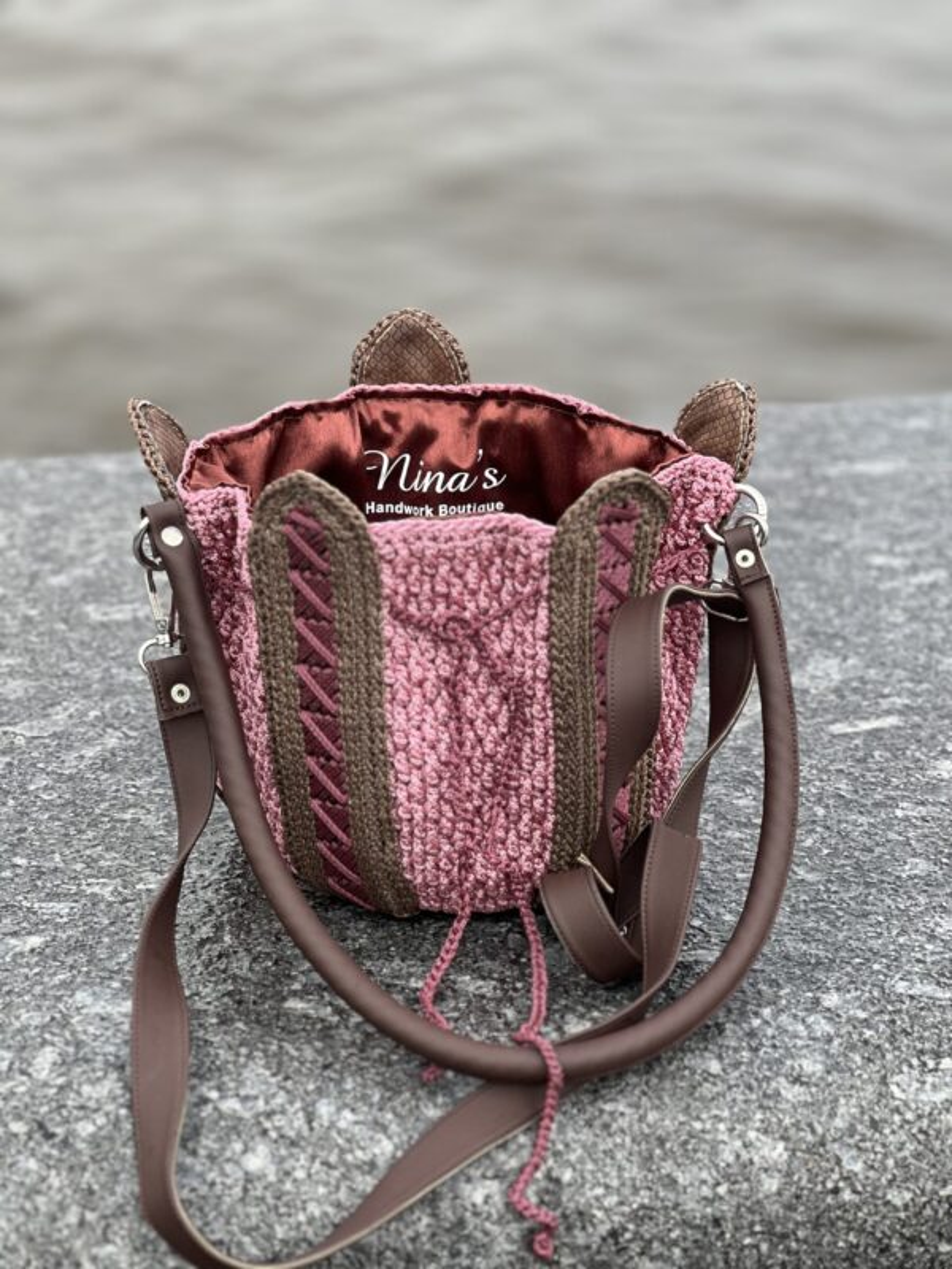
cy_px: 634
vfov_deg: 25.3
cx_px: 476
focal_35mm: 77
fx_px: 2824
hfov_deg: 19.1
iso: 50
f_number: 2.8
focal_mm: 9
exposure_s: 1/121
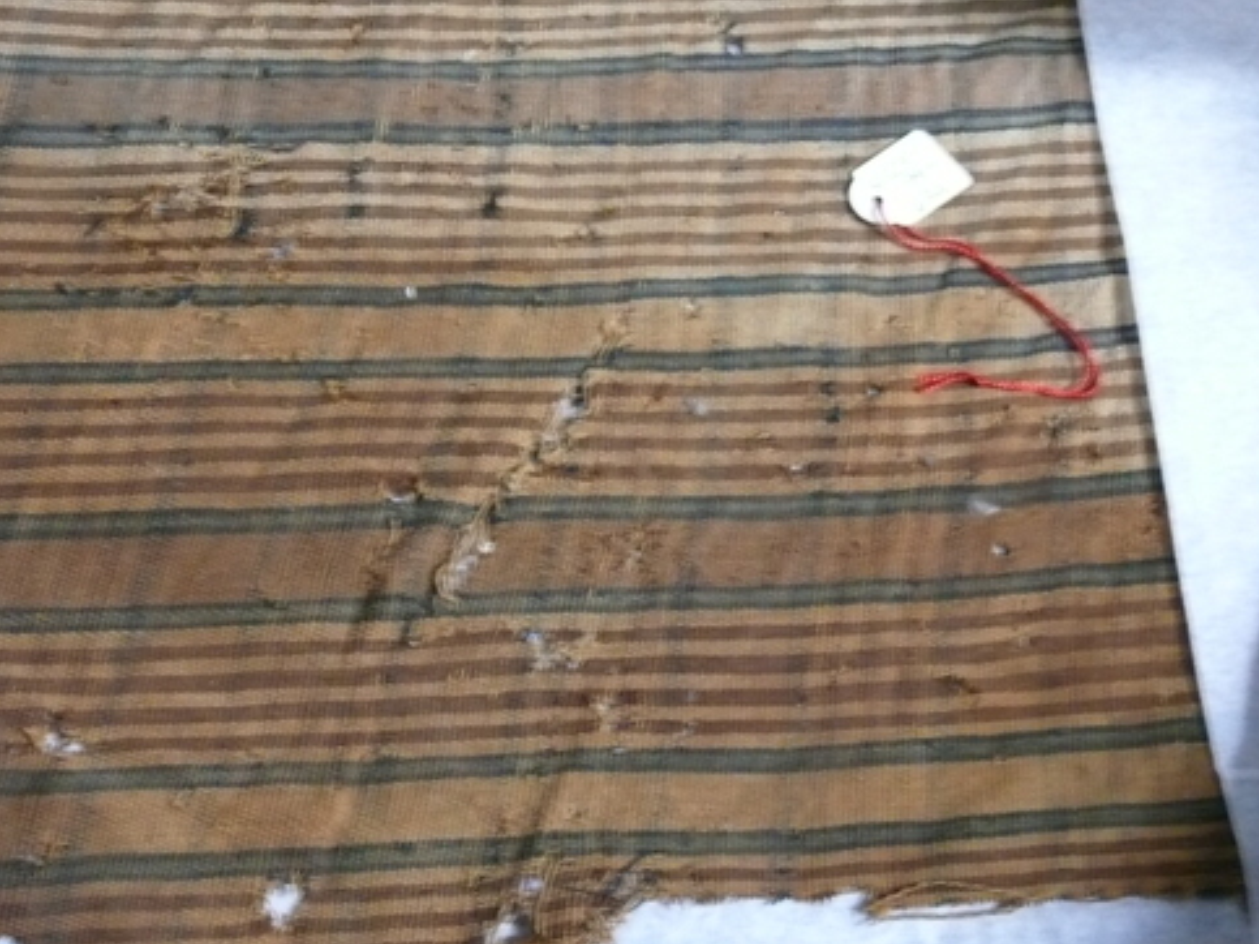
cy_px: 357
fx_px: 2291
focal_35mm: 63
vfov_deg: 23.2
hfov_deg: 30.3
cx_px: 339
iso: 400
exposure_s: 1/25
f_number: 2.8
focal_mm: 8
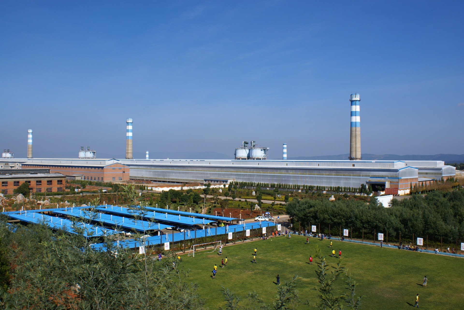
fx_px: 426
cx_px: 232
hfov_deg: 57.2
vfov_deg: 40.1
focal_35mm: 33
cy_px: 155
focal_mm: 22
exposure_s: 1/250
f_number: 10
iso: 100
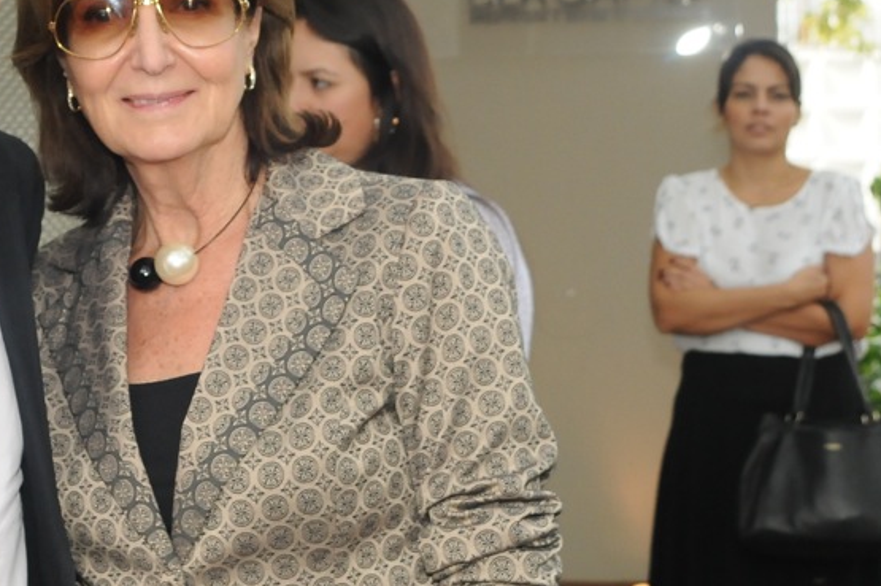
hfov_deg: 18.7
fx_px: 2620
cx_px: 52
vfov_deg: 12.8
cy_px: 248
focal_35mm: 107
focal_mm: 31
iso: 800
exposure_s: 1/320
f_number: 5.6
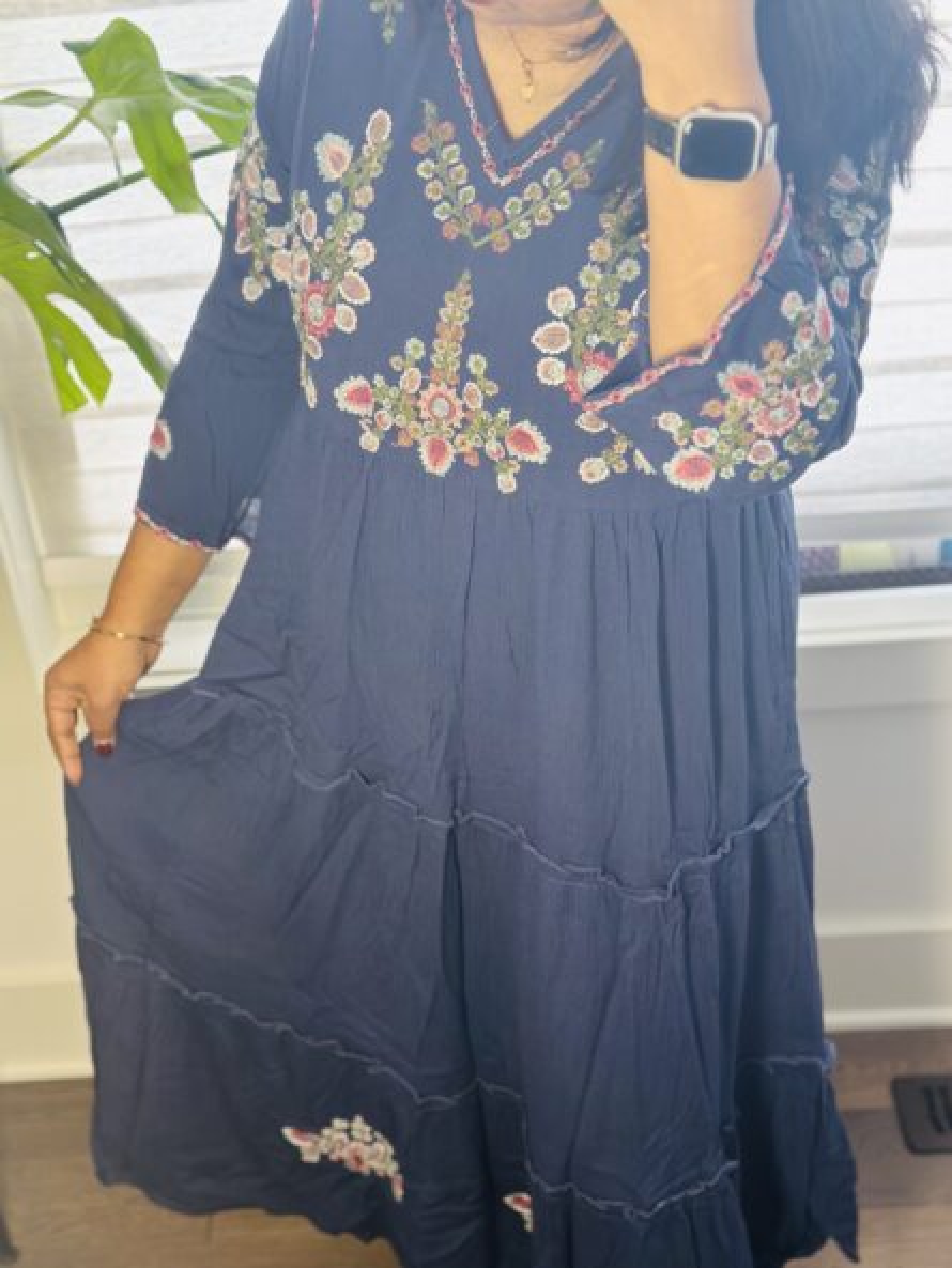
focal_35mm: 48
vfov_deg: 39.6
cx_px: 476
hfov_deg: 30.3
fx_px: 1759
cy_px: 634
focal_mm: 6.86
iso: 400
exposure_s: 1/53
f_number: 1.78
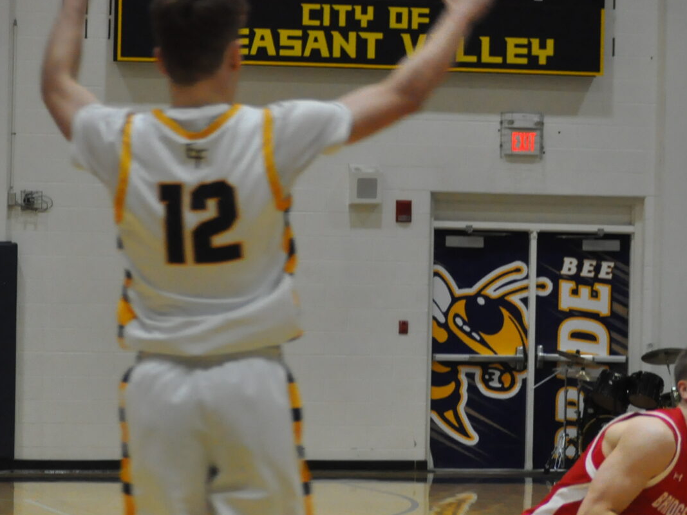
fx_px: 3773
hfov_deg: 10.4
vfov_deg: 7.8
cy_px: 463
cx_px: 581
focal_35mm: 190
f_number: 4
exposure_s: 1/200
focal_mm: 55
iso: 1600
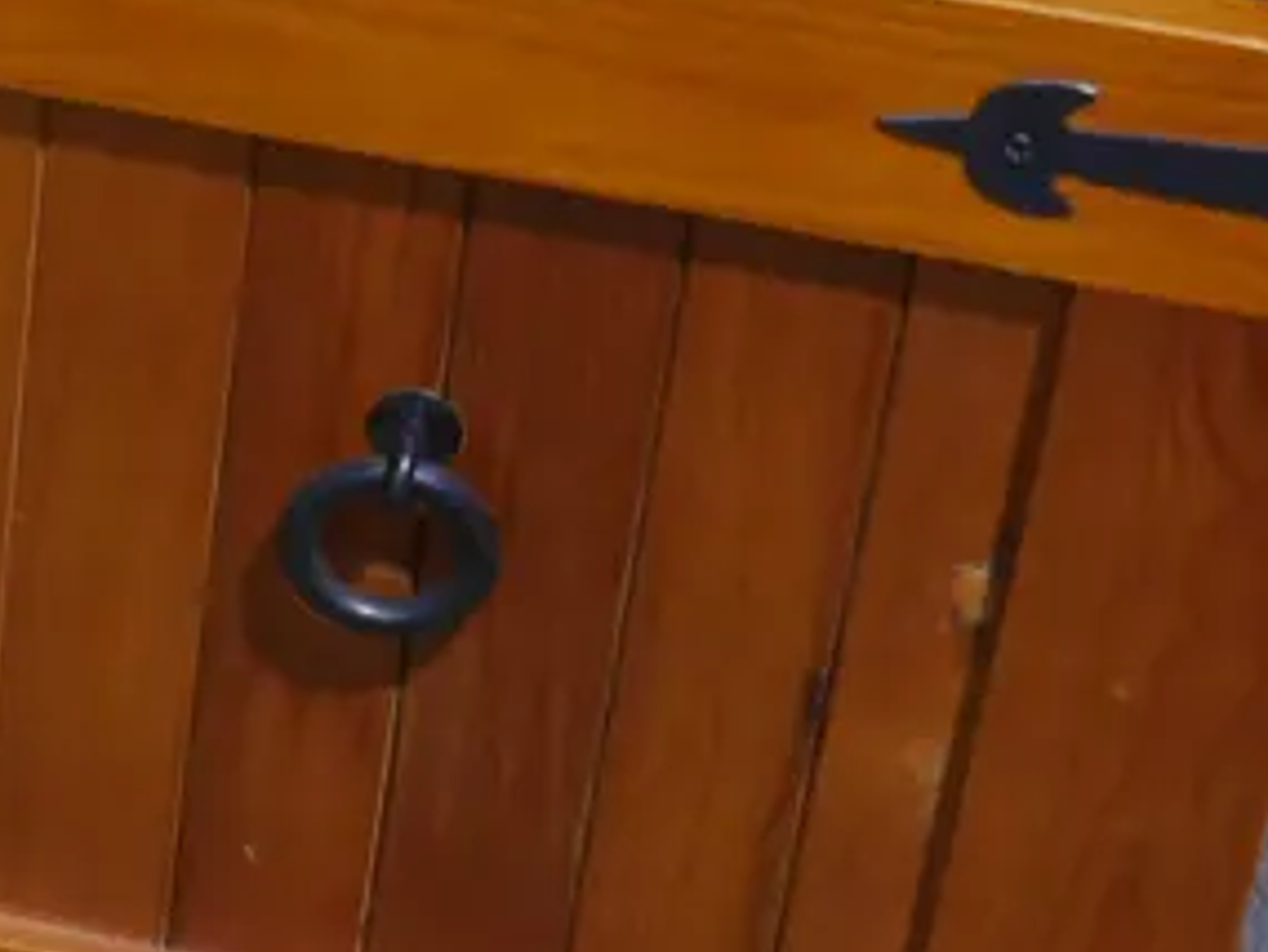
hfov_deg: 12.5
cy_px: 278
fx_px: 5534
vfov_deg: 9.8
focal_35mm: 151
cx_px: -578
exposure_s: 1/60
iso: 800
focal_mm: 21
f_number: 5
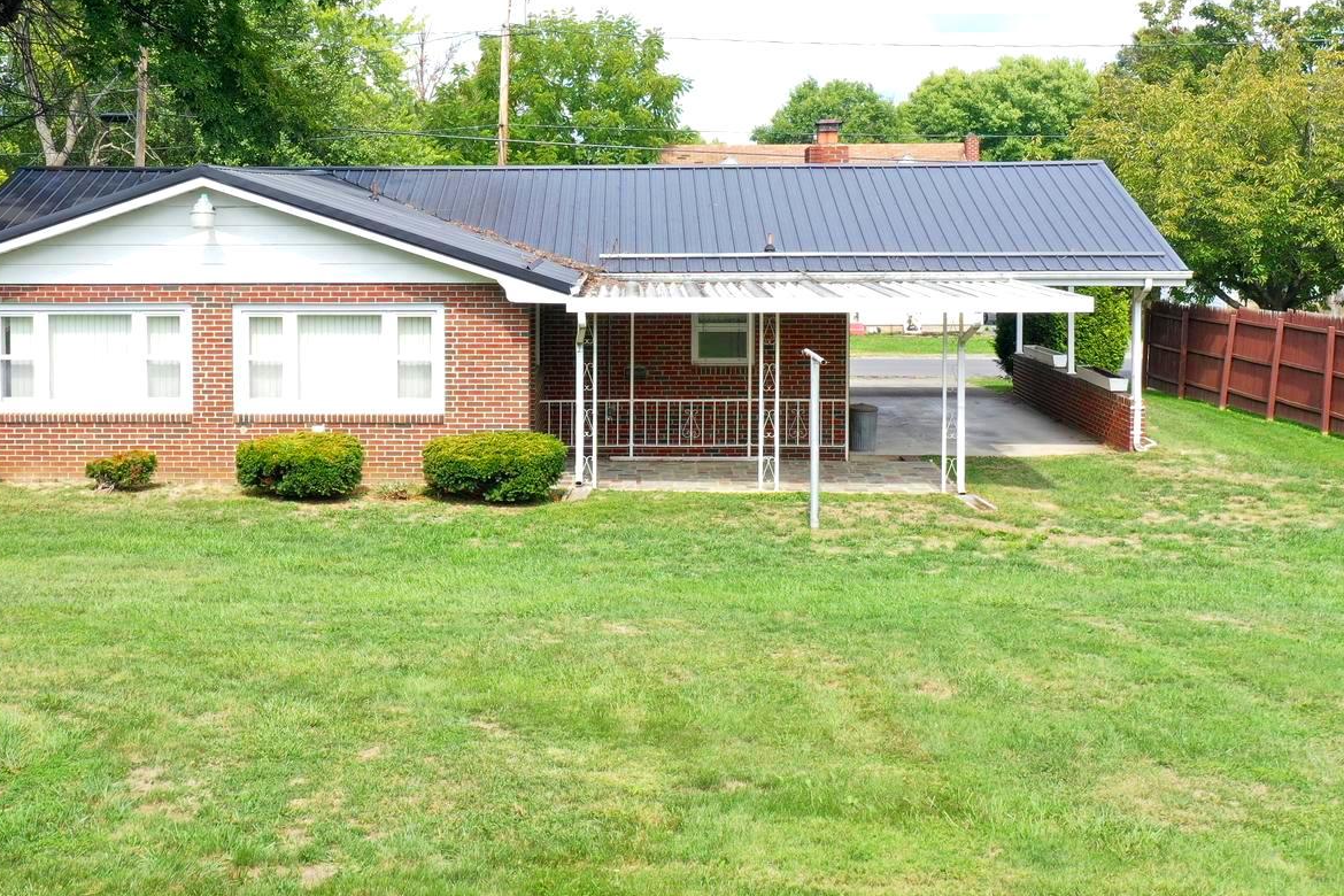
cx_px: 554
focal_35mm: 49
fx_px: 1829
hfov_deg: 40.2
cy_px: 302
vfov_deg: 27.4
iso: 100
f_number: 4.5
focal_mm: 10.26
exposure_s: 1/200
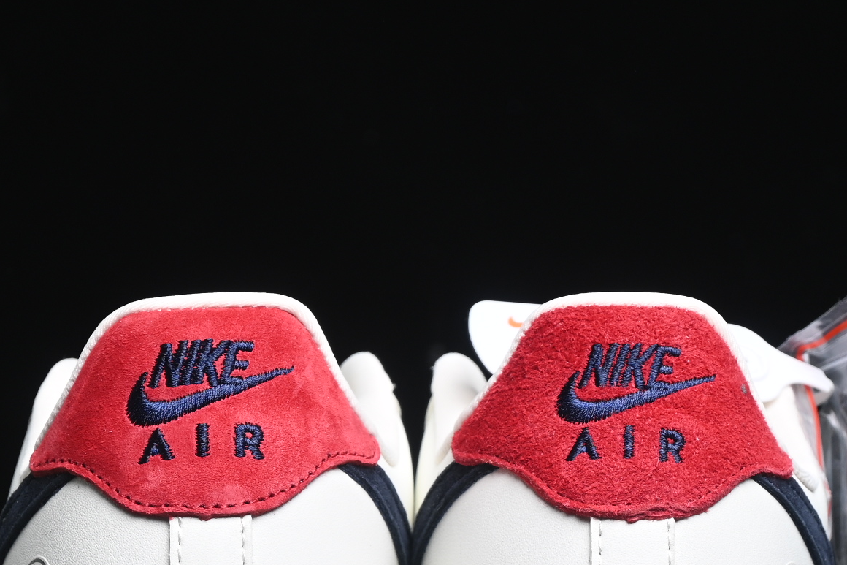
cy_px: 466
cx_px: 426
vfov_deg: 7.6
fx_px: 4234
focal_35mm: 180
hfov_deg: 11.4
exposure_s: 1/60
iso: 160
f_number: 6.3
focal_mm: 50
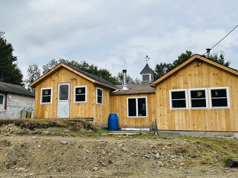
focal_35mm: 42
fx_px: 289
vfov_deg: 34.3
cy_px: 80
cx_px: 92
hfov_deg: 44.5
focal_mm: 5.7
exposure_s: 1/6211
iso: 50
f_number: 1.5
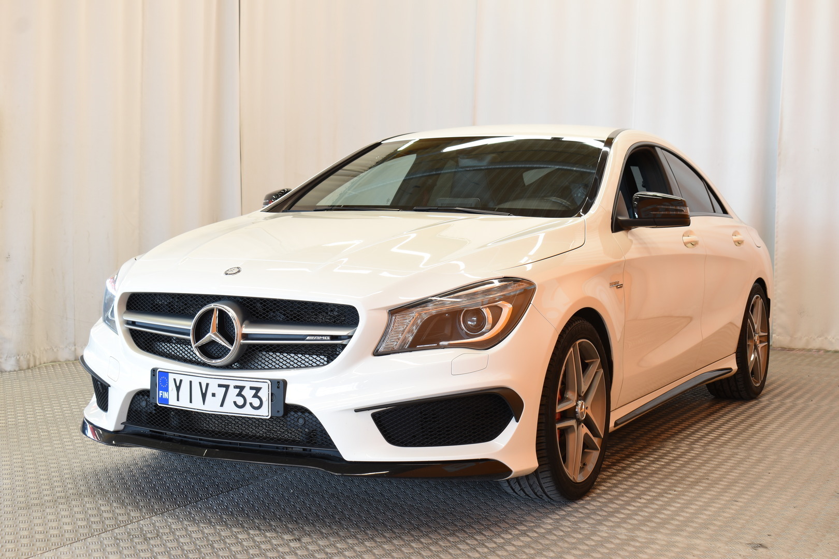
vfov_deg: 26.5
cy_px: 280
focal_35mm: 51
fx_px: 1188
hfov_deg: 38.9
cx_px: 420
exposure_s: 1/8
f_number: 8
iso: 100
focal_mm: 34
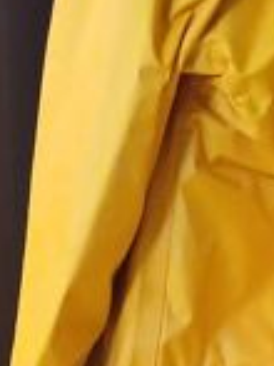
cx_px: 531
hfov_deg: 11.8
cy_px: 169
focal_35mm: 113
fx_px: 1194
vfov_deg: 17.4
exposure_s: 1/25
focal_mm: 3.98
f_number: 1.8
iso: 400
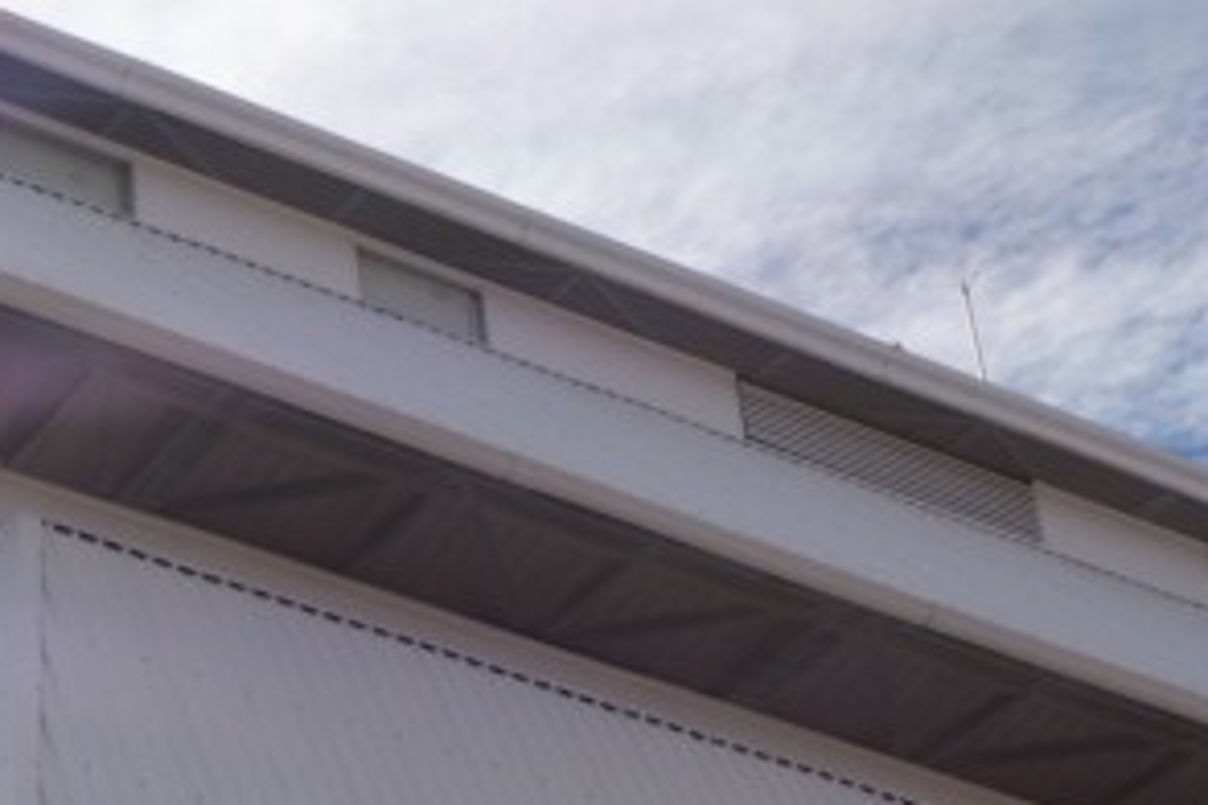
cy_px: 897
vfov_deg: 12.3
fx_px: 3657
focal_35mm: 109
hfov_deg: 17.7
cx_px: -288
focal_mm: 40
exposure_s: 1/500
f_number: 11
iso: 320
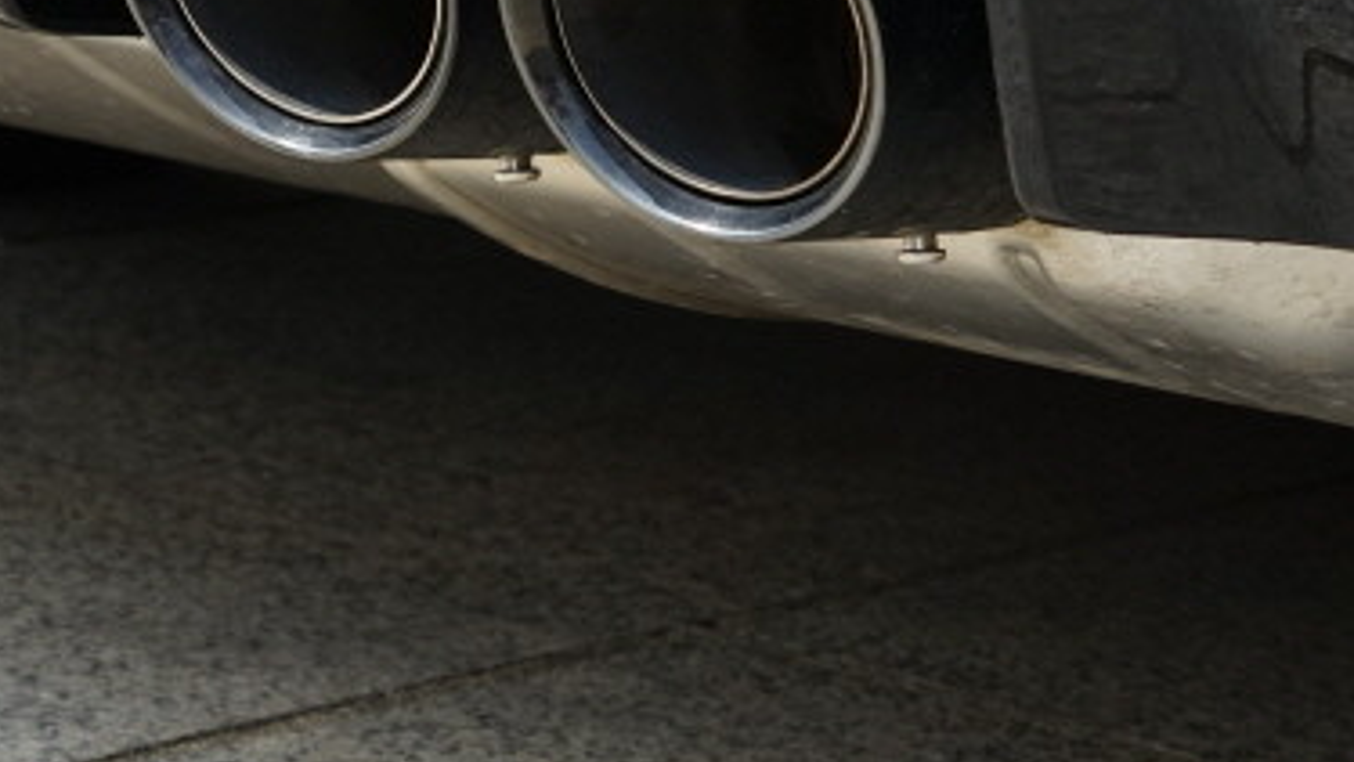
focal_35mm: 160
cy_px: -269
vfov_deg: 7.5
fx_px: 5745
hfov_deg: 13.3
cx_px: 90
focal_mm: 56
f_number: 8
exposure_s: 1/100
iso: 100
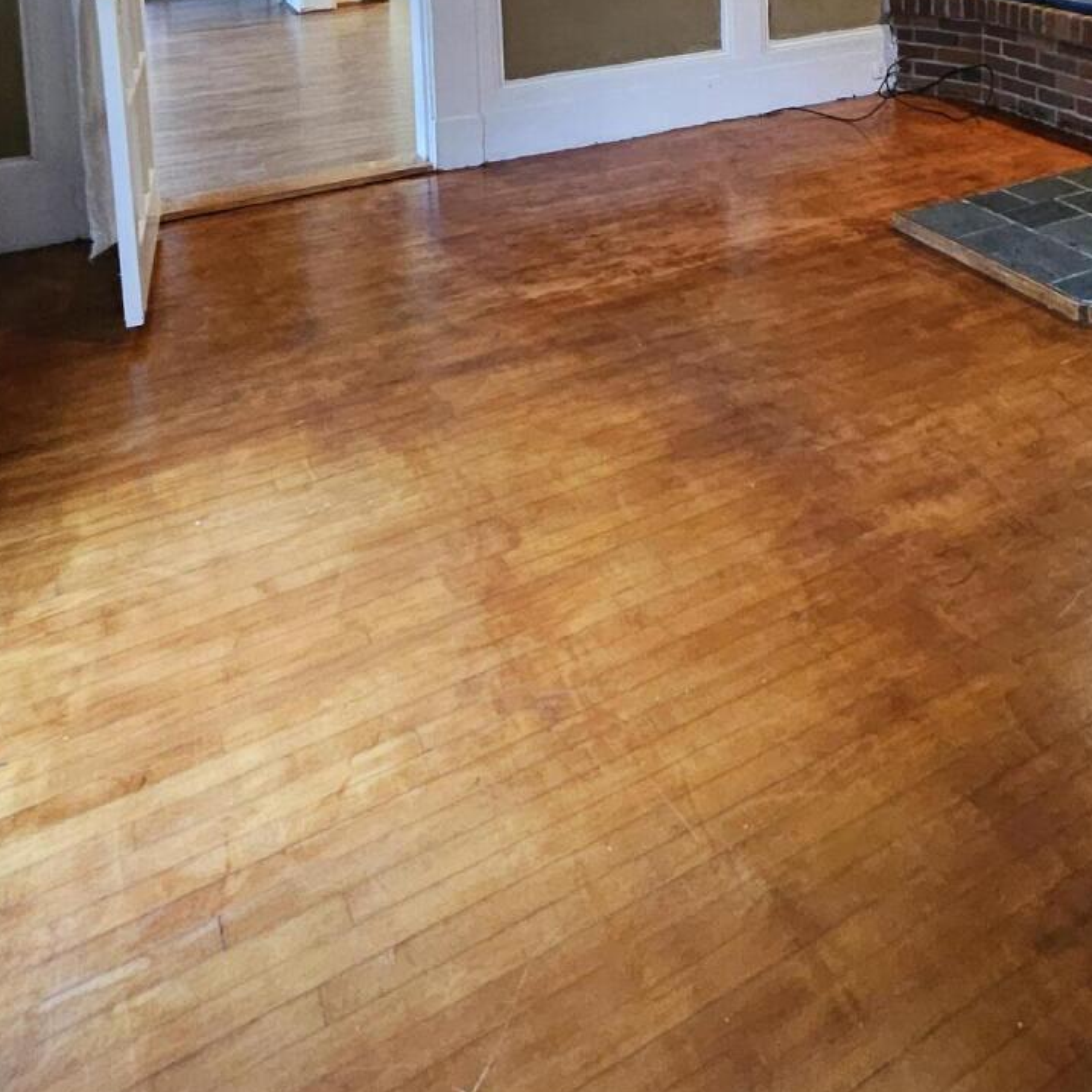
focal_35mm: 32
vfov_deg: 42.0
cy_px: -70
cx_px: 814
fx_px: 1142
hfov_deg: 49.2
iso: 640
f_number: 2.2
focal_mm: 1.74
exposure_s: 1/30
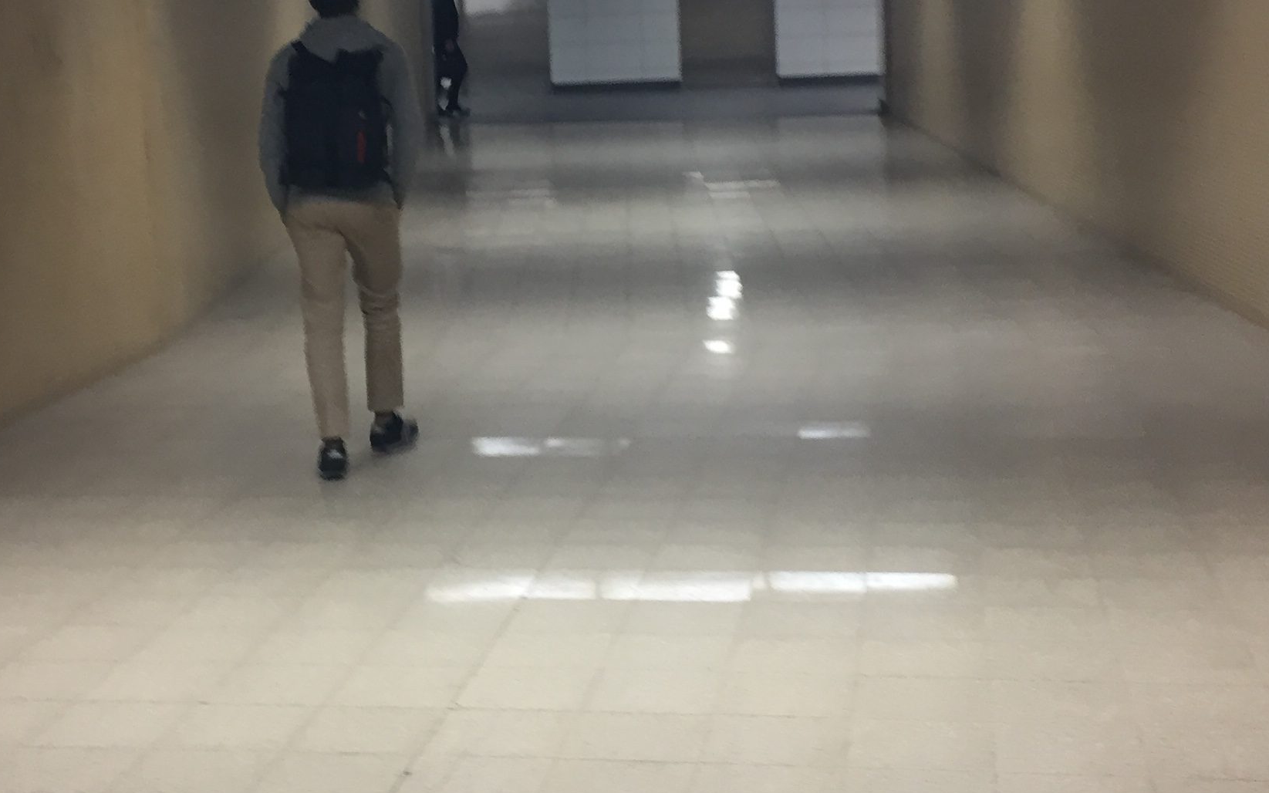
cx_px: 503
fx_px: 2110
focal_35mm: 61
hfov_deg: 33.4
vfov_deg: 21.2
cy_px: 247
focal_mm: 4.15
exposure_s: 1/30
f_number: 2.2
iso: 64
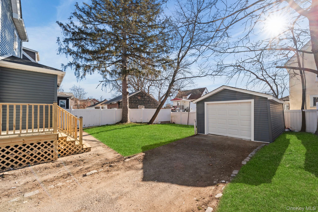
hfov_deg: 104.3
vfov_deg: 81.2
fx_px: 124
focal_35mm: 14
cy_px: 106
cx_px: 159
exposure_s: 1/160
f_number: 9
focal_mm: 14
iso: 200
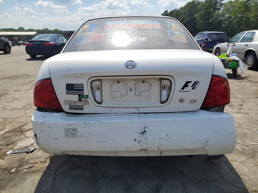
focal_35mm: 26
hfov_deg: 67.3
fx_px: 194
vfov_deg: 53.1
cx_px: 129
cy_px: 96
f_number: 1.5
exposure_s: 1/5000
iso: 50
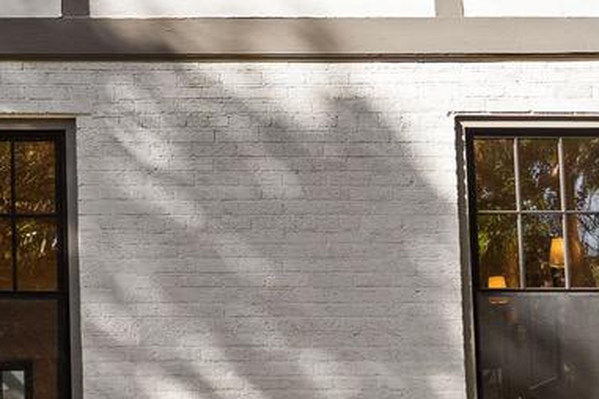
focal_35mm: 206
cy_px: 15
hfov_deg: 9.7
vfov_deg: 6.7
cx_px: -291
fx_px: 3421
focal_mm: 38.3
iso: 200
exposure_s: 1/2500
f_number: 2.8
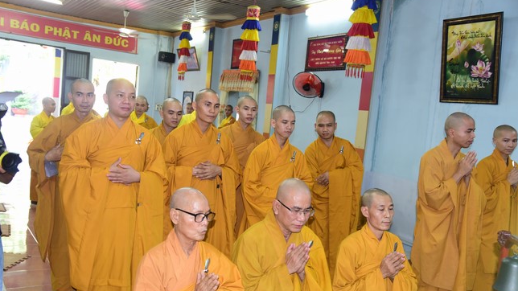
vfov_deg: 31.9
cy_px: 164
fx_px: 508
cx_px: 257
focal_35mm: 37
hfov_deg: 54.0
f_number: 5.6
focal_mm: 35
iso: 1600
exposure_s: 1/40
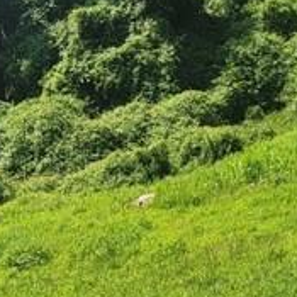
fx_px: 1155
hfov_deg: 14.6
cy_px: -20
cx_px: 166
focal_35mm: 119
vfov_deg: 14.4
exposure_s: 1/1414
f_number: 1.8
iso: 20
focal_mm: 5.4
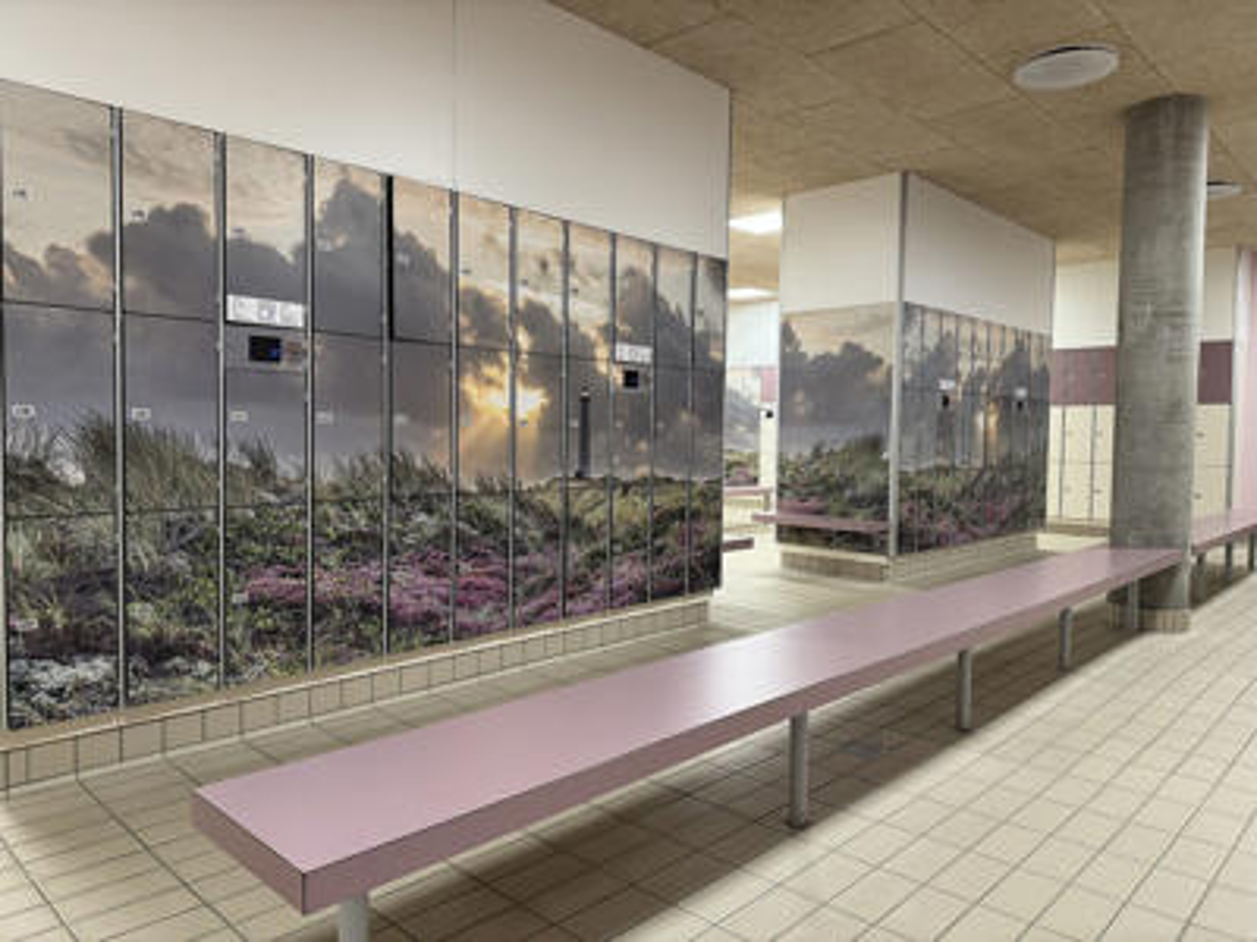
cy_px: 471
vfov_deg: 56.8
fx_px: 872
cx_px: 628
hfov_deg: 71.6
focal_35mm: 24
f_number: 1.78
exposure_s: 1/96
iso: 200
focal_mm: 6.86
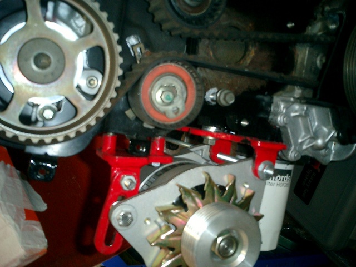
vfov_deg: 39.7
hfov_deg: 51.4
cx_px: 178
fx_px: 370
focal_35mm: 36
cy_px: 134
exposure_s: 1/30
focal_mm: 7.5
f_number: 3.2
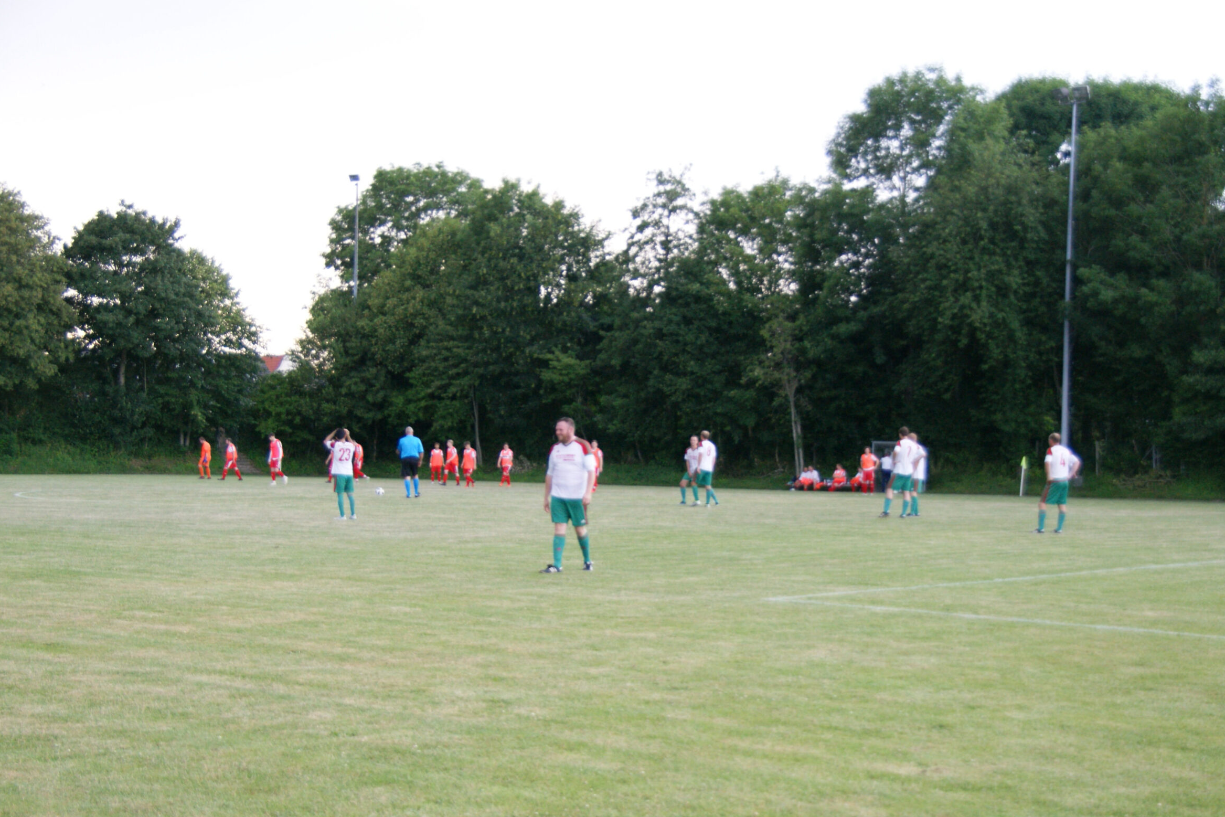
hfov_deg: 34.7
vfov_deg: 23.6
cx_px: 632
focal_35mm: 58
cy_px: 444
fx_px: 1958
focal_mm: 35
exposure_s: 1/80
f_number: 4
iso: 320
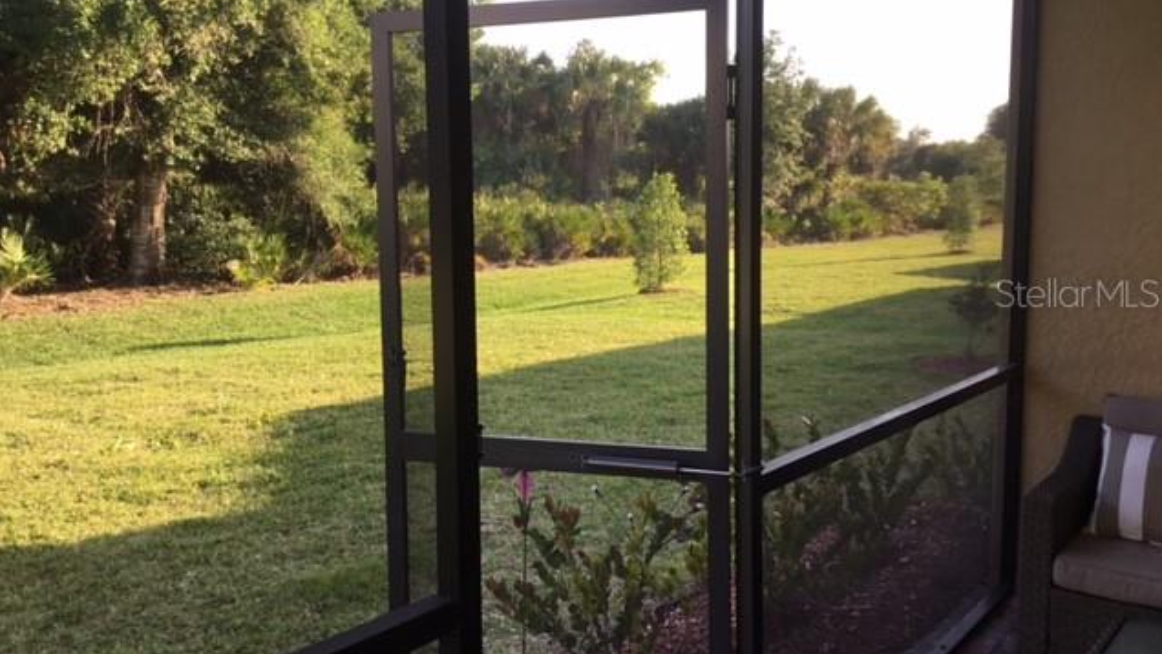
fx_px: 1048
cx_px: 583
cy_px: 292
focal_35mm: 34
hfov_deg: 58.0
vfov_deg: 34.6
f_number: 2.4
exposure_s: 1/122
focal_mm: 3.3
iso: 25
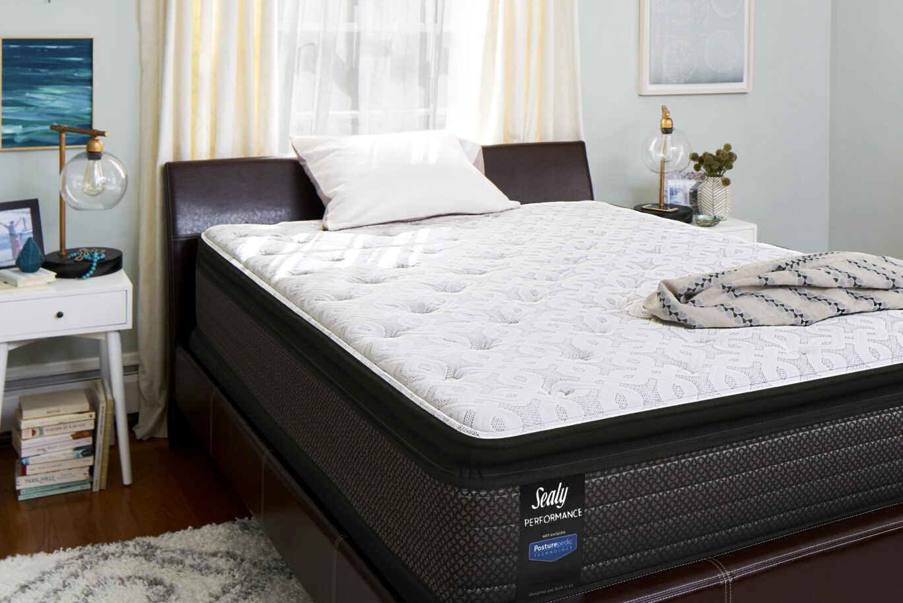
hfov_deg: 43.3
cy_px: 376
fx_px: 1129
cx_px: 550
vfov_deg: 29.8
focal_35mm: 45
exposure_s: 1/60
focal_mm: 24
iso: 200
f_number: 8
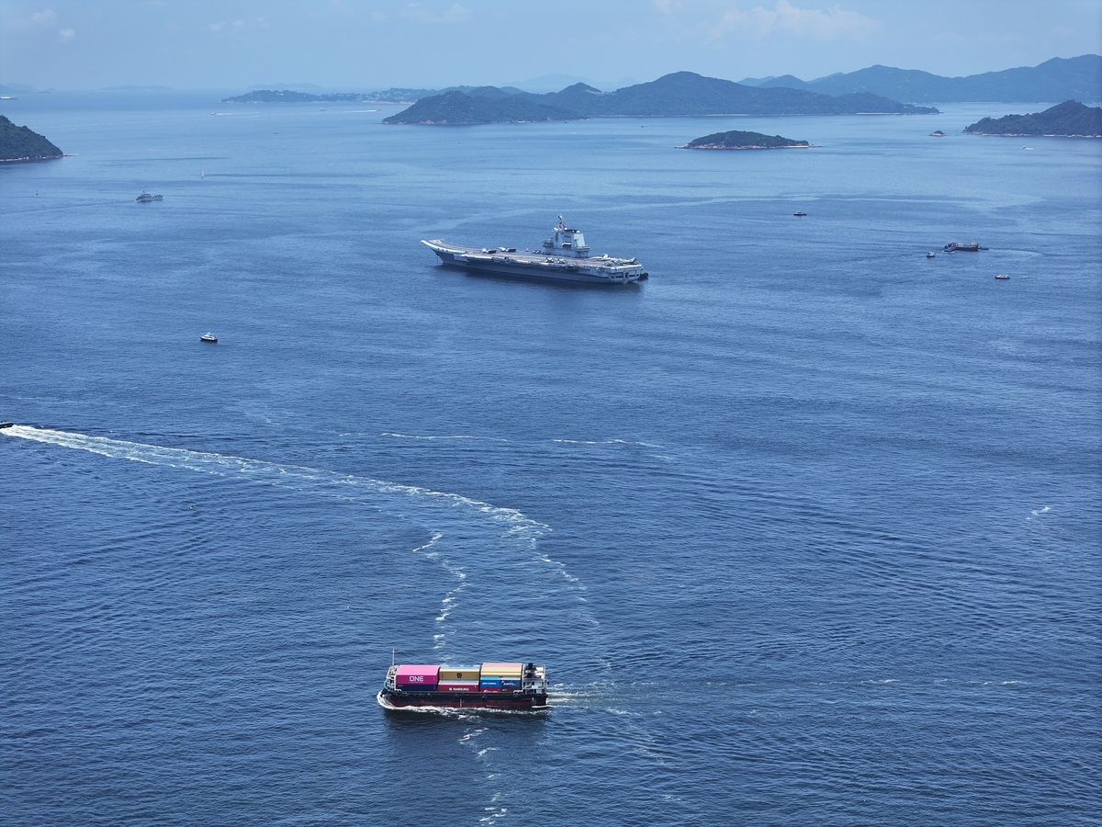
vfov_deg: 21.0
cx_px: 551
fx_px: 2228
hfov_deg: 27.8
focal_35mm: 70
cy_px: 414
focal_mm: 19.35
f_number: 2.8
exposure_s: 1/1000
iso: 100
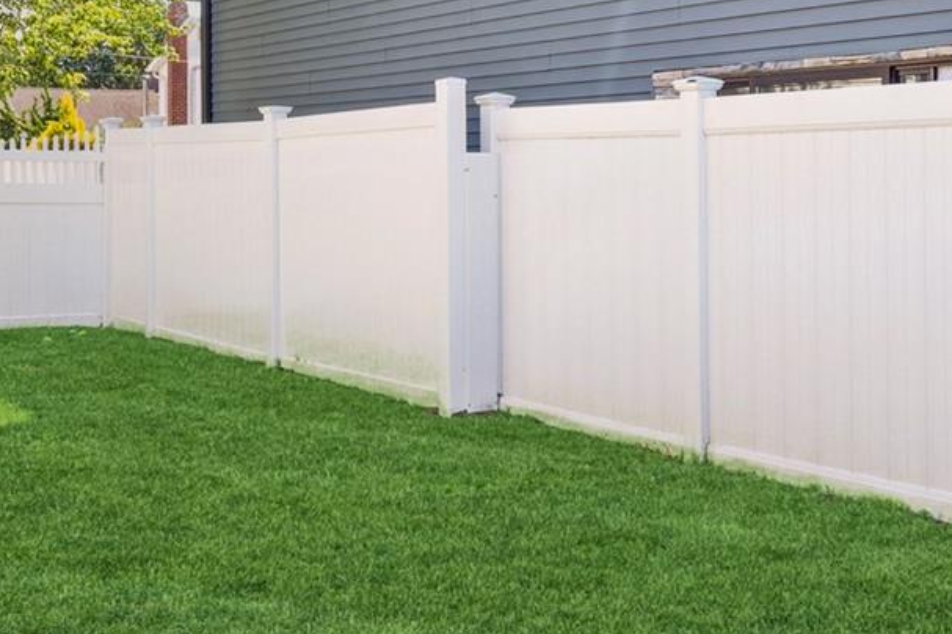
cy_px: 257
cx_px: 673
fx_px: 1427
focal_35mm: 54
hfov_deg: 36.3
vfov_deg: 25.0
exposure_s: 1/200
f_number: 5.6
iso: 200
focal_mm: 16
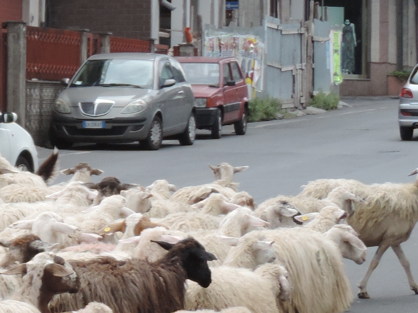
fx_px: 2983
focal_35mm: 247
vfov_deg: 6.0
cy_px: 152
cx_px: -114
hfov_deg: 7.9
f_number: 3.7
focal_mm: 9.8
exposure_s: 1/400
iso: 80
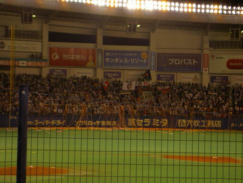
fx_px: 716
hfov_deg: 19.3
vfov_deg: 14.5
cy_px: 92
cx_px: 122
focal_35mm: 102
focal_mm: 16.8
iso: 200
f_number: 4.9
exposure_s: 1/100
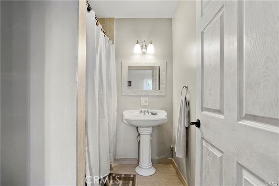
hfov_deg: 96.8
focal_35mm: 16
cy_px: 93
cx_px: 140
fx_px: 124
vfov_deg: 73.7
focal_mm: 16
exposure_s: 1/1.25
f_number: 5.6
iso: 320
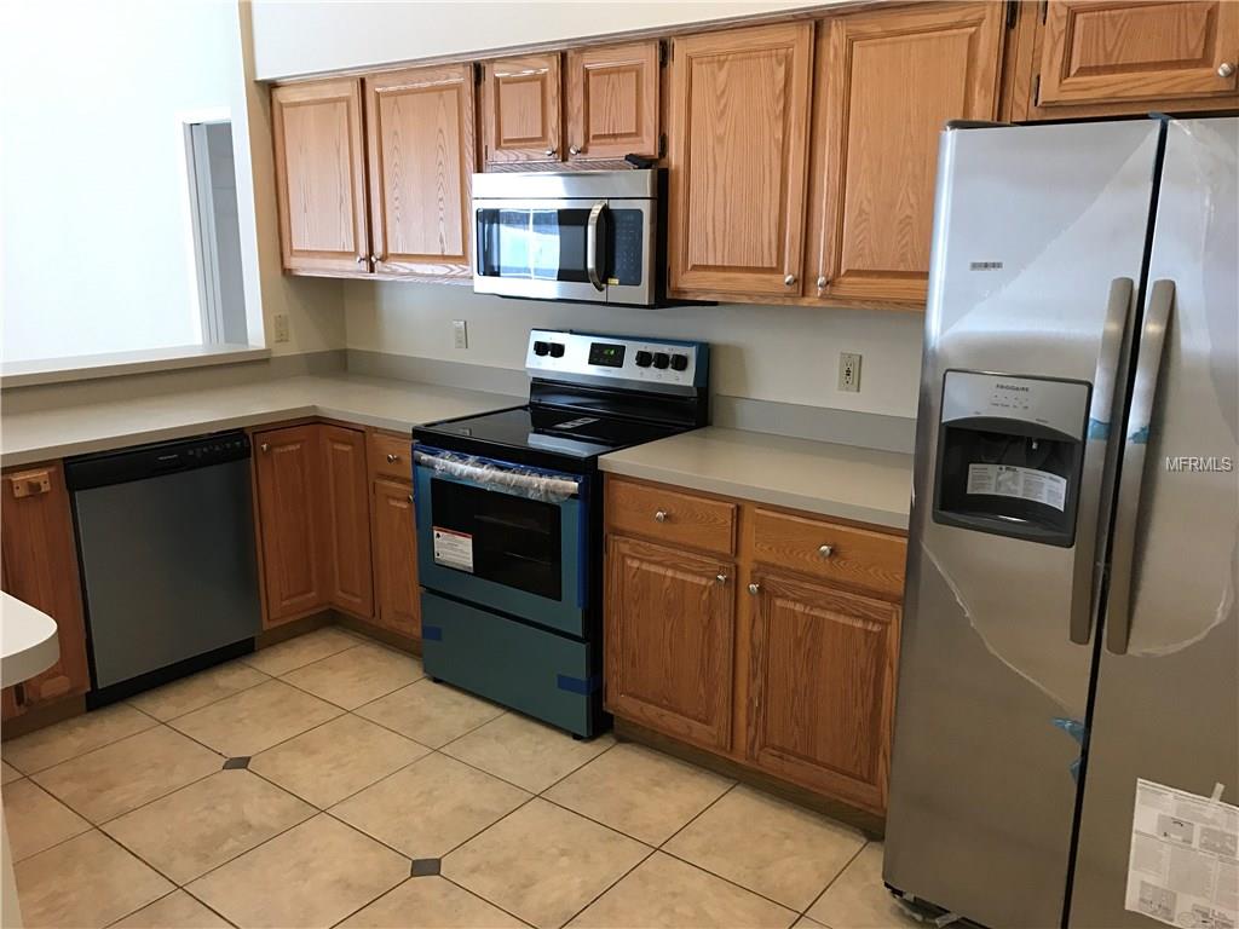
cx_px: 620
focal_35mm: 28
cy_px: 464
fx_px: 1002
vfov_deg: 49.7
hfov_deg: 63.4
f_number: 1.8
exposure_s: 1/24
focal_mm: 3.99
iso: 40
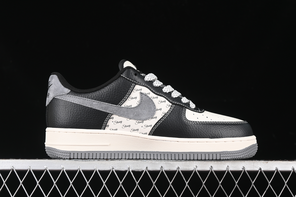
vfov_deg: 18.2
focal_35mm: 75
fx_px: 617
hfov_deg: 27.0
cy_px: 98
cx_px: 148
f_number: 6.3
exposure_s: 1/60
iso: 160
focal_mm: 50
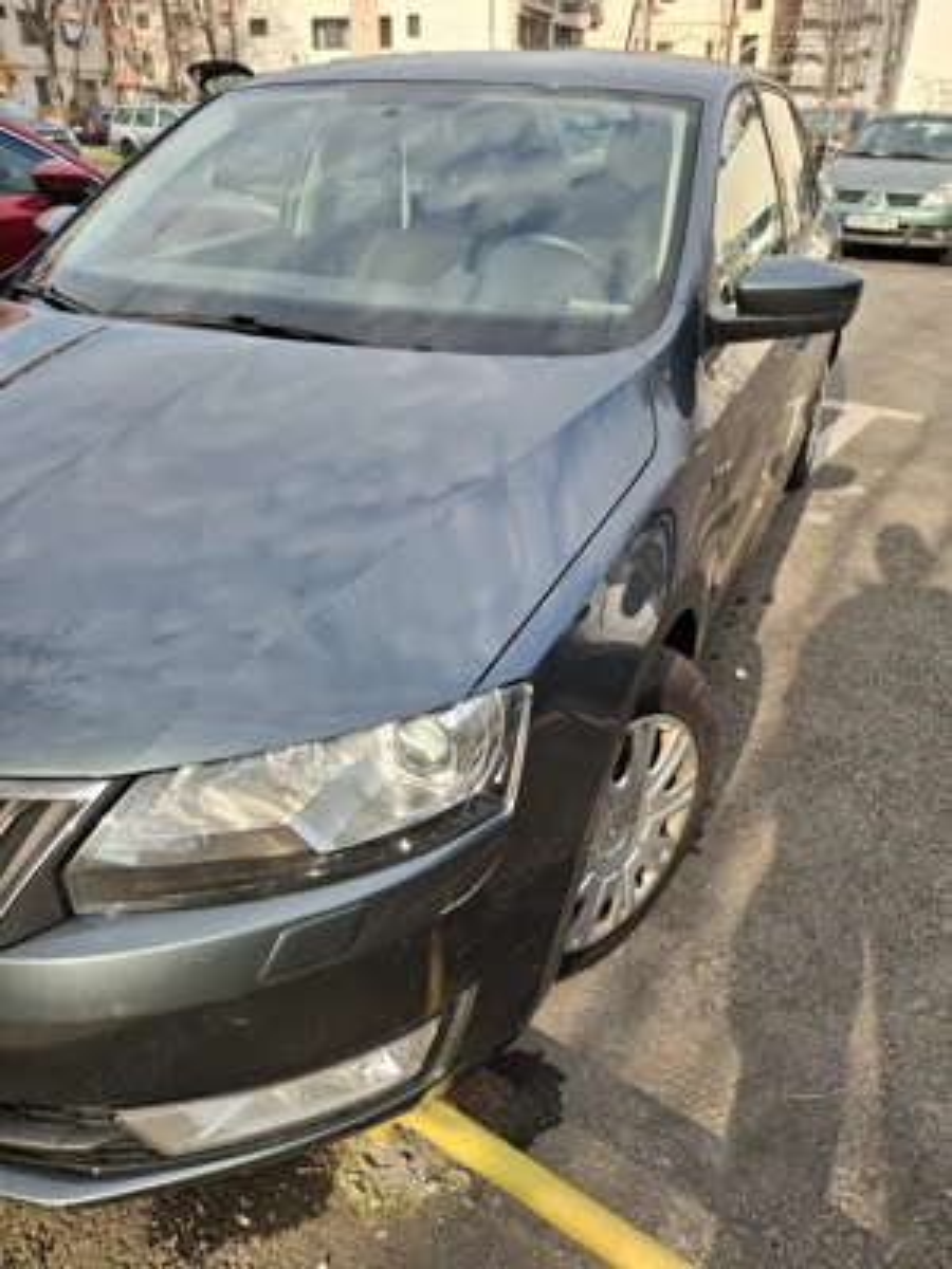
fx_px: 917
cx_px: 476
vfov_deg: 69.4
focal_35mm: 25
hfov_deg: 54.9
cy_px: 634
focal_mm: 4.69
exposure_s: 1/1099
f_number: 1.8
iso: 32
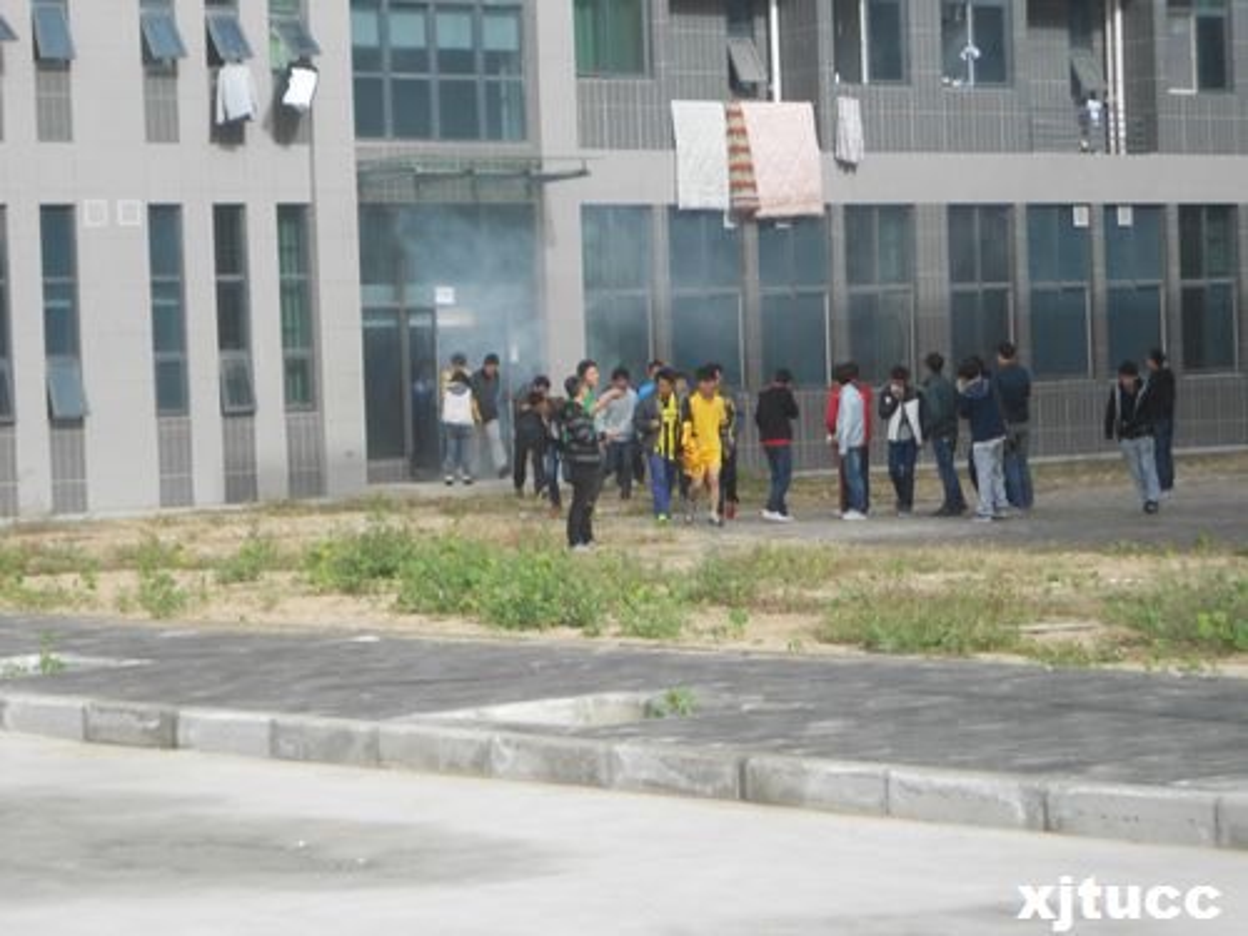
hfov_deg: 17.4
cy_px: 468
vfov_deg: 13.1
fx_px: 4074
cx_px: 624
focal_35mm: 113
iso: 80
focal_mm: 20.1
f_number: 6
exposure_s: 1/160
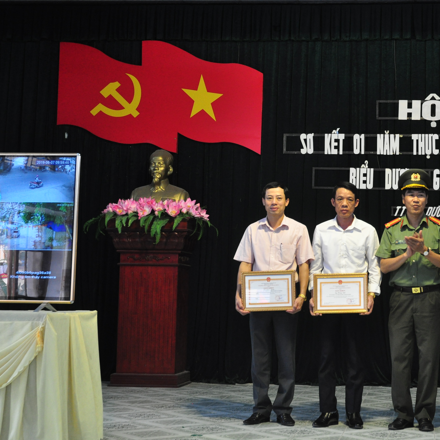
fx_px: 1021
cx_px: 347
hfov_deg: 24.0
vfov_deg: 24.3
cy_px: 216
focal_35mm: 71
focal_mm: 34
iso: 800
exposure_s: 1/40
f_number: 5.6
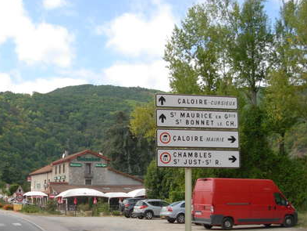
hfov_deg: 32.7
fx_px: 515
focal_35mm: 58
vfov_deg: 25.0
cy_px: 168
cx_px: 82
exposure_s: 1/542
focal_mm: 6.3
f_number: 2.9
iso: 79
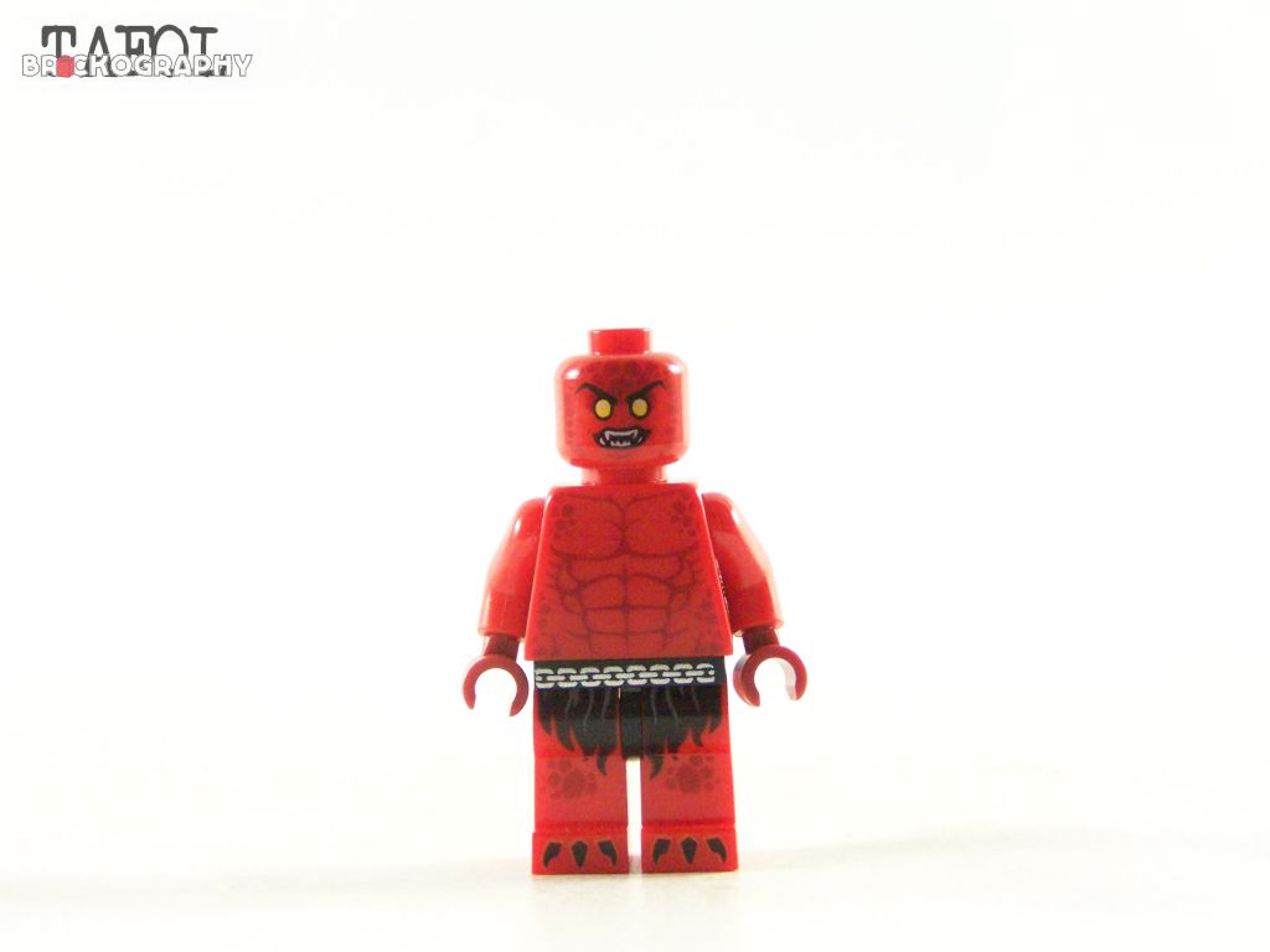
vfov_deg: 21.9
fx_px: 2458
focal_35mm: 67
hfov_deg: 29.0
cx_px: 635
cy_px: 476
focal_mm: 11.1
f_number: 3.2
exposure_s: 1/60
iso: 400
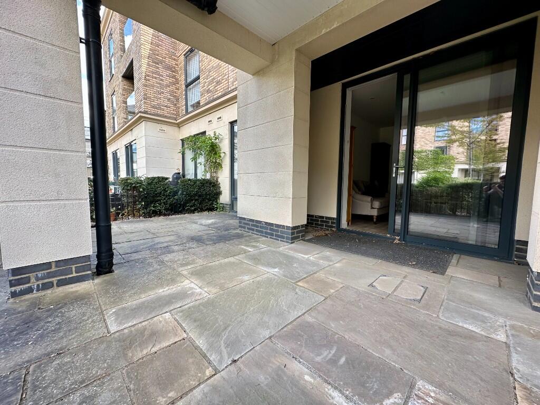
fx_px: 218
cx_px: 270
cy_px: 202
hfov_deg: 102.1
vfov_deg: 85.7
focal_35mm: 14
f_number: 2.2
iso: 40
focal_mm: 2.22
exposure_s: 1/140
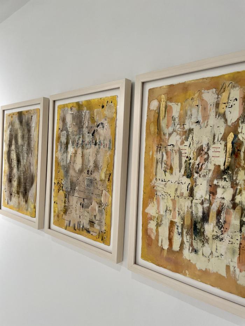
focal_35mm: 26
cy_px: 163
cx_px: 122
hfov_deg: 53.1
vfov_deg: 67.3
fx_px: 245
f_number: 1.6
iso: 100
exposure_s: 1/120
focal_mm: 4.2
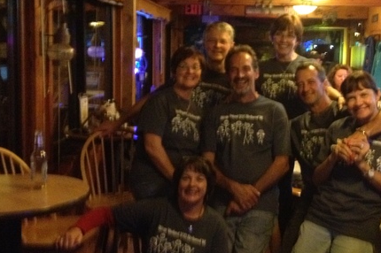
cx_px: 260
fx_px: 645
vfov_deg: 22.2
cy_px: 117
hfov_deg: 32.6
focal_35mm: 61
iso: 800
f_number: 2.4
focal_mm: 4.28
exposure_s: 1/15
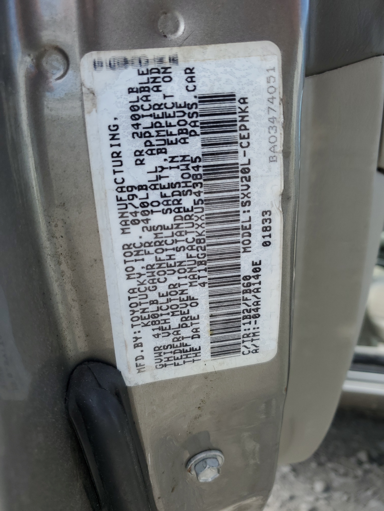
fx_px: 385
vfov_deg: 67.3
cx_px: 192
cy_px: 256
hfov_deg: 53.1
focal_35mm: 26
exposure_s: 1/526
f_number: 1.5
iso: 50
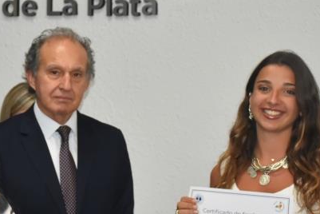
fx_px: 1532
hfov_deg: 11.8
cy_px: 206
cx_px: 34
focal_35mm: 172
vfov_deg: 8.0
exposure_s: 1/100
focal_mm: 45
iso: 1600
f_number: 5.6
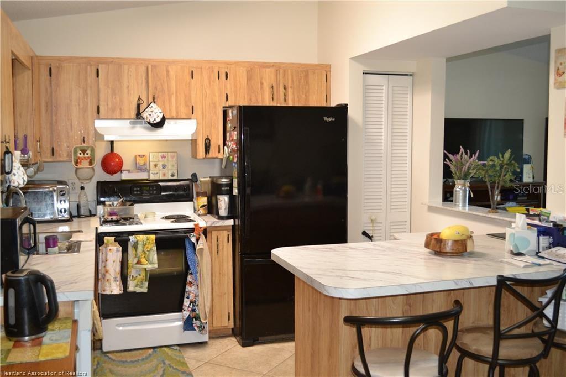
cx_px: 283
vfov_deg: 36.8
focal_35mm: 36
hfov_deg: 53.1
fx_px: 566
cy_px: 188
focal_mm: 24
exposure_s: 1/60
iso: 900
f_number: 4
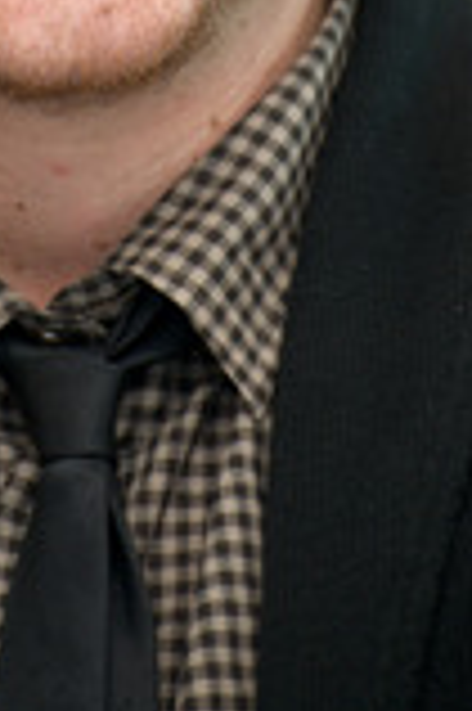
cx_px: 101
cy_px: -130
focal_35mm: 469
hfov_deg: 2.9
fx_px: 9243
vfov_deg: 4.4
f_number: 5
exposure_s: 1/60
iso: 640
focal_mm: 185
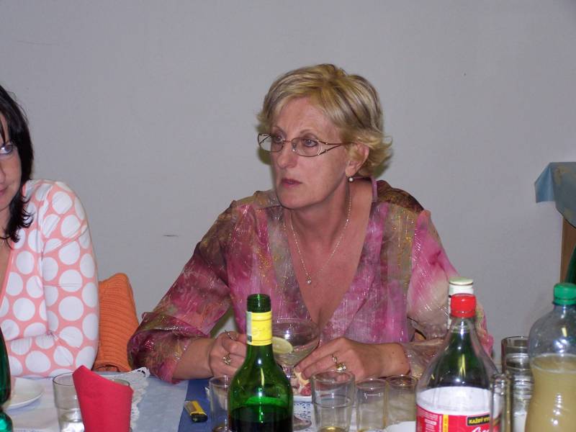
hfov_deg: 20.9
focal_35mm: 94
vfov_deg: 15.7
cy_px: 216
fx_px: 1564
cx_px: 288
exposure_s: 1/90
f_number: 3.2
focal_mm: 15.6
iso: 140
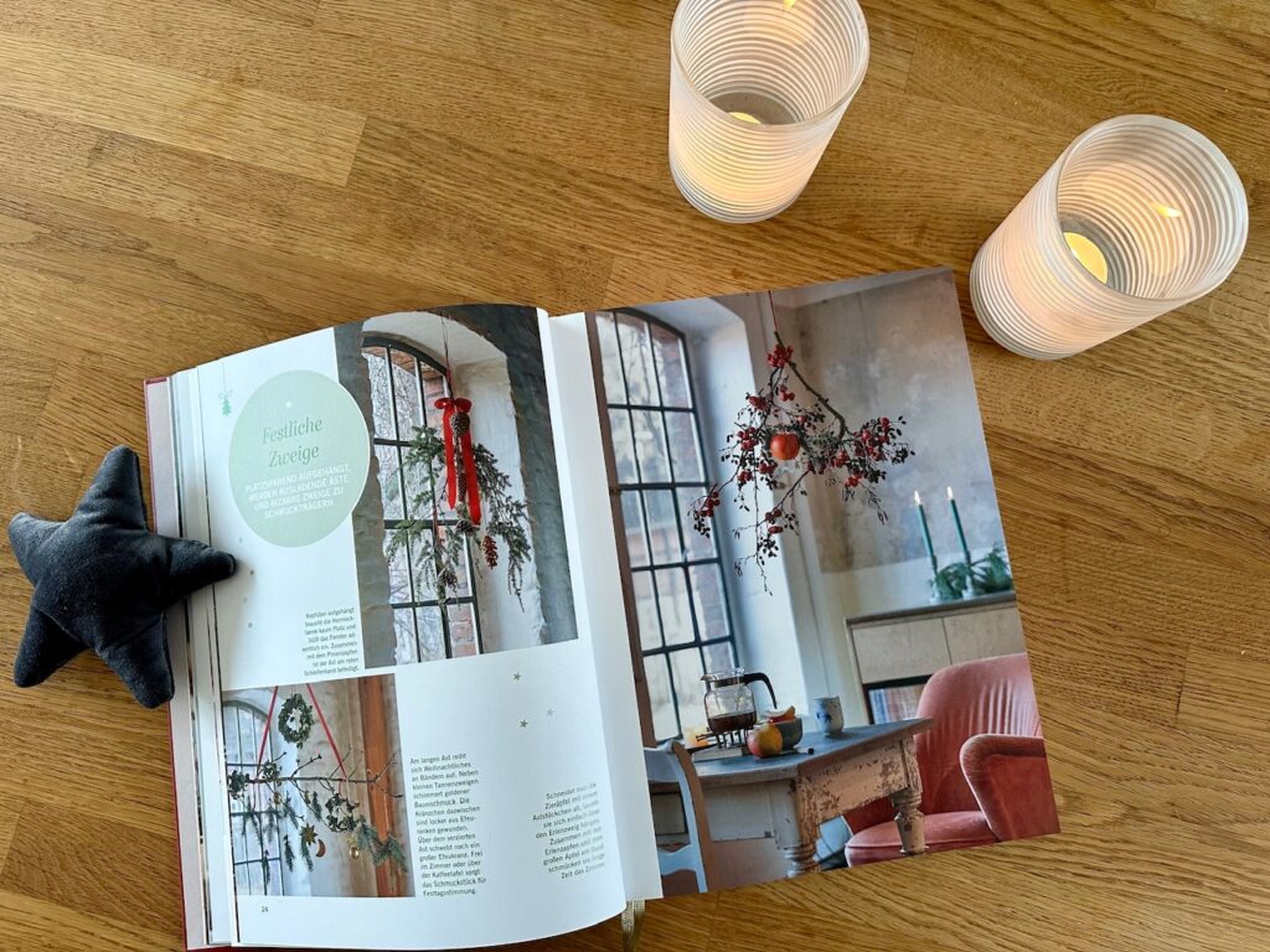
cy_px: 476
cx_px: 635
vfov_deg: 56.8
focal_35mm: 24
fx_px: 881
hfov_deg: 71.6
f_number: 1.78
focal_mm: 6.86
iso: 250
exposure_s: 1/94
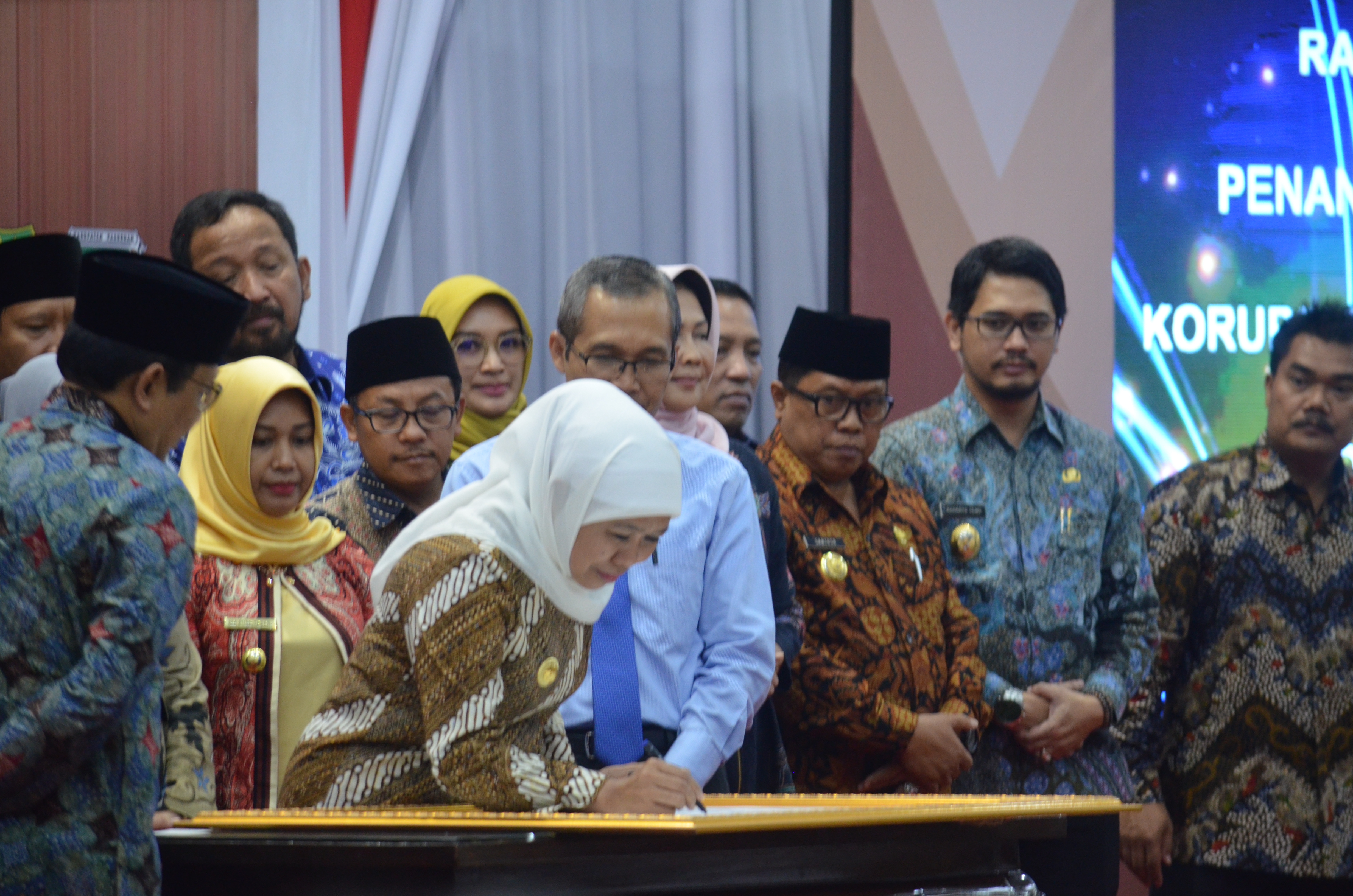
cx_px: 676
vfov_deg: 5.5
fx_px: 9283
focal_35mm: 248
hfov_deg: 8.3
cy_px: 448
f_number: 5
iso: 1600
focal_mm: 165
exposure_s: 1/50
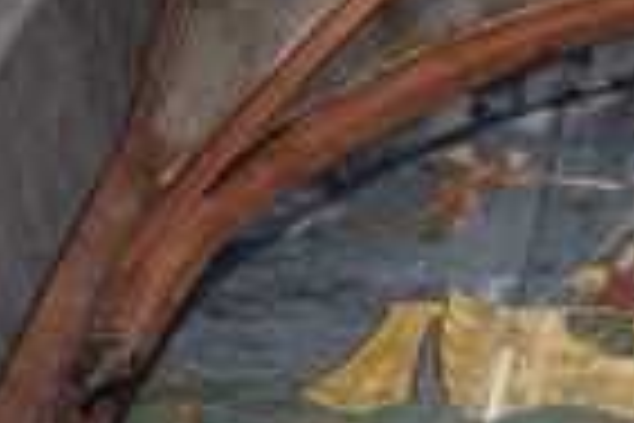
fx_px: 2201
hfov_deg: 15.5
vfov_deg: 10.7
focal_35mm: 125
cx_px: 859
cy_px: 531
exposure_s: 1/15
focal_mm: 42
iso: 1600
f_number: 5.6
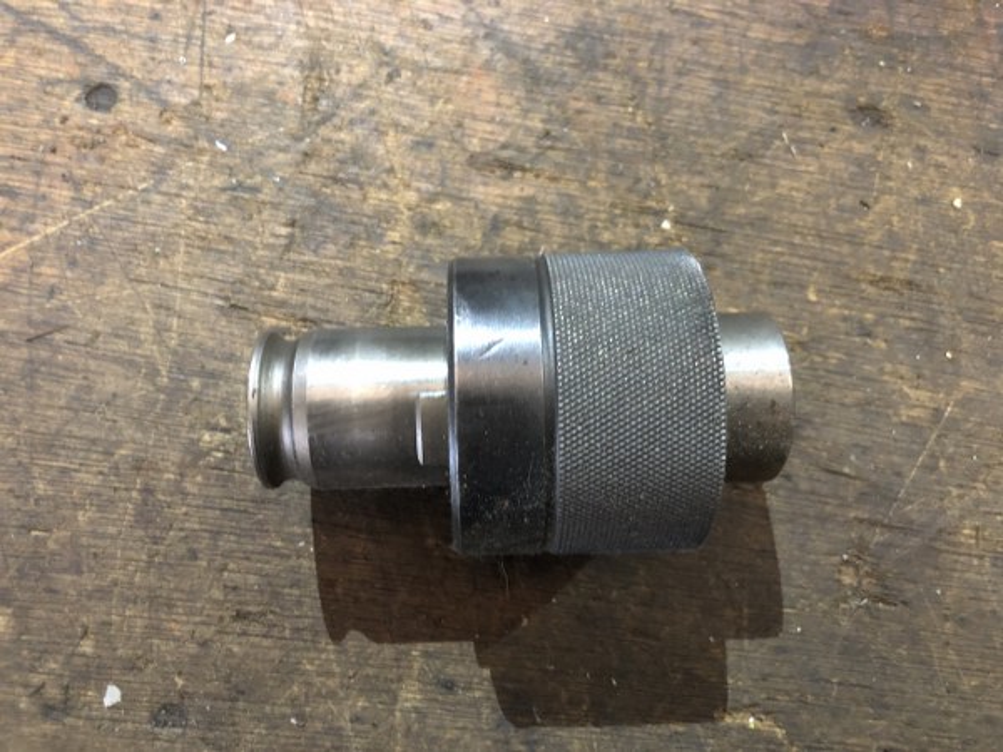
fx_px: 811
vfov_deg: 49.7
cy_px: 376
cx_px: 502
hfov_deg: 63.4
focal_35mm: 28
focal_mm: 3.99
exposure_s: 1/4
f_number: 1.8
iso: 100
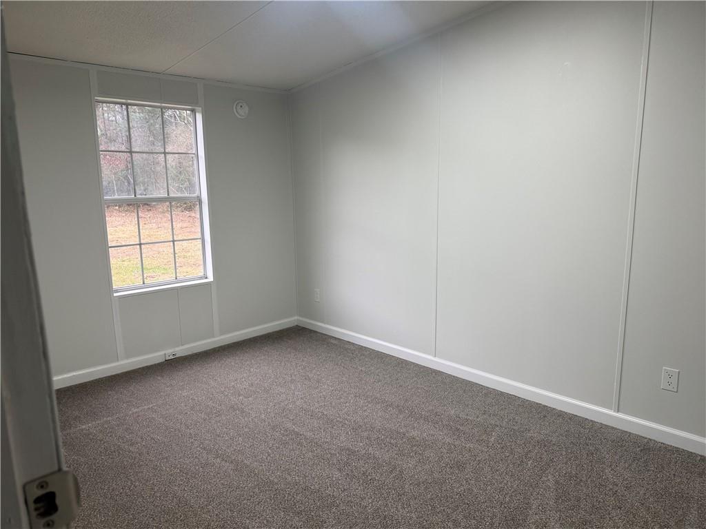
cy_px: 264
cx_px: 353
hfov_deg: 71.6
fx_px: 489
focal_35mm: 24
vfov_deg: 56.8
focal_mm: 6.76
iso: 160
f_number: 1.78
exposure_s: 1/120
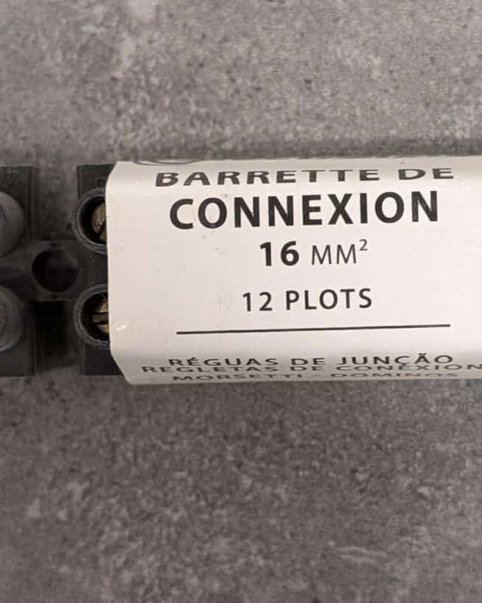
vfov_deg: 23.0
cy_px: 276
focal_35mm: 83
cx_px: 303
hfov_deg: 18.5
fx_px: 1480
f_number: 1.68
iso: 289
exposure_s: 1/33.3
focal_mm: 6.9
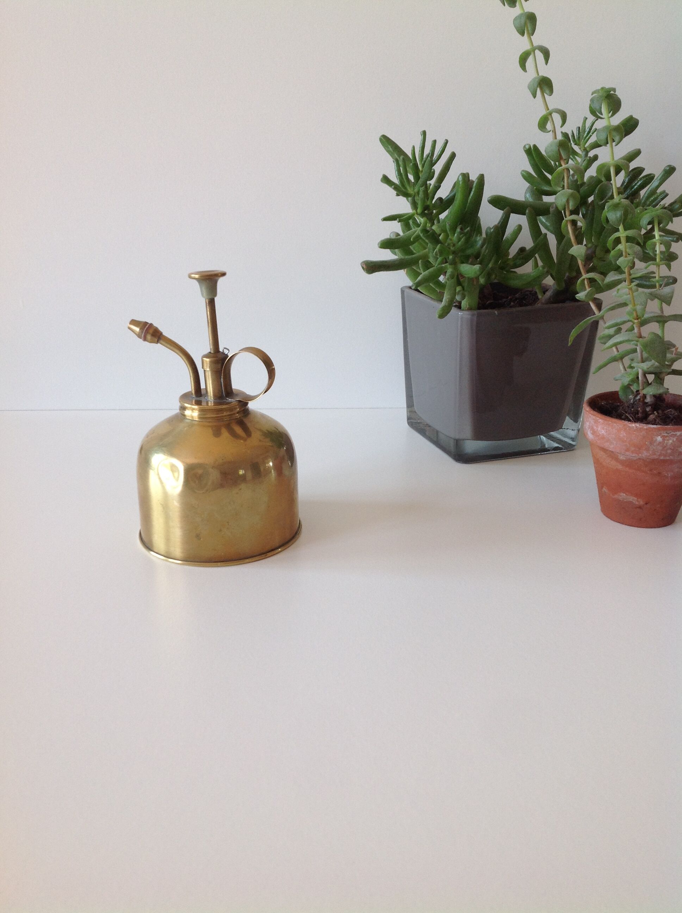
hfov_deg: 40.6
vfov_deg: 52.7
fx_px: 922
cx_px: 341
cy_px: 456
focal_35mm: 35
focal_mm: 4.28
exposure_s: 1/60
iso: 50
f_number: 2.4
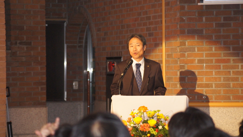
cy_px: 73
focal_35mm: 158
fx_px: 1018
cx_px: 121
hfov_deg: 13.6
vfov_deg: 7.7
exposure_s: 1/30
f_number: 4
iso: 800
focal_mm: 100
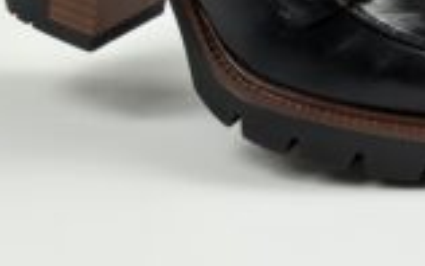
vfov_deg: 9.7
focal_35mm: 129
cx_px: 371
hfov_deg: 16.0
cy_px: -218
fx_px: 1495
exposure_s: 1/810
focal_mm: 6.86
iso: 80
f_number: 1.78
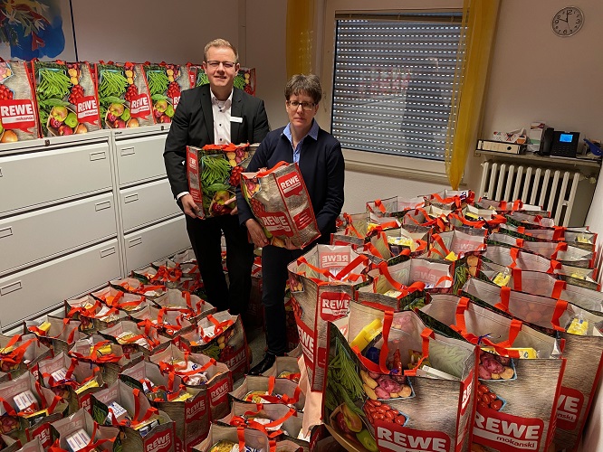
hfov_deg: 67.3
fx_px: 453
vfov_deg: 53.1
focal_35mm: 26
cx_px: 302
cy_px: 226
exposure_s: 1/50
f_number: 1.8
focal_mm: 4.25
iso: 160
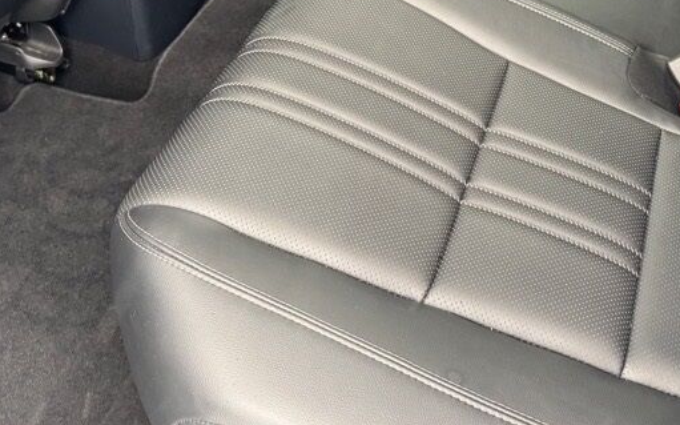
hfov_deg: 39.5
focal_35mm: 51
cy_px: -63
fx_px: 945
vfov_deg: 23.5
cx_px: 375
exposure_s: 1/60
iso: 400
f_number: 1.78
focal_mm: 6.76
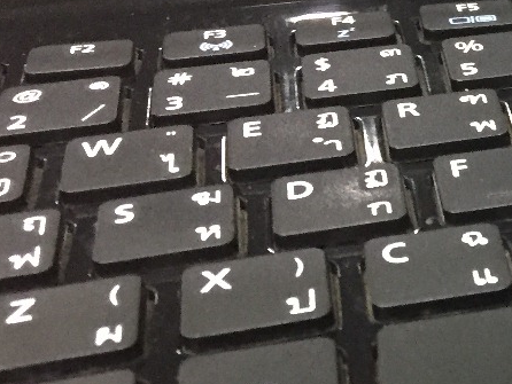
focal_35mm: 106
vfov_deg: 13.8
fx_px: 1569
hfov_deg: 16.0
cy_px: 350
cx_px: 897
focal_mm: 4.15
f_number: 2.2
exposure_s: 1/17
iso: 250
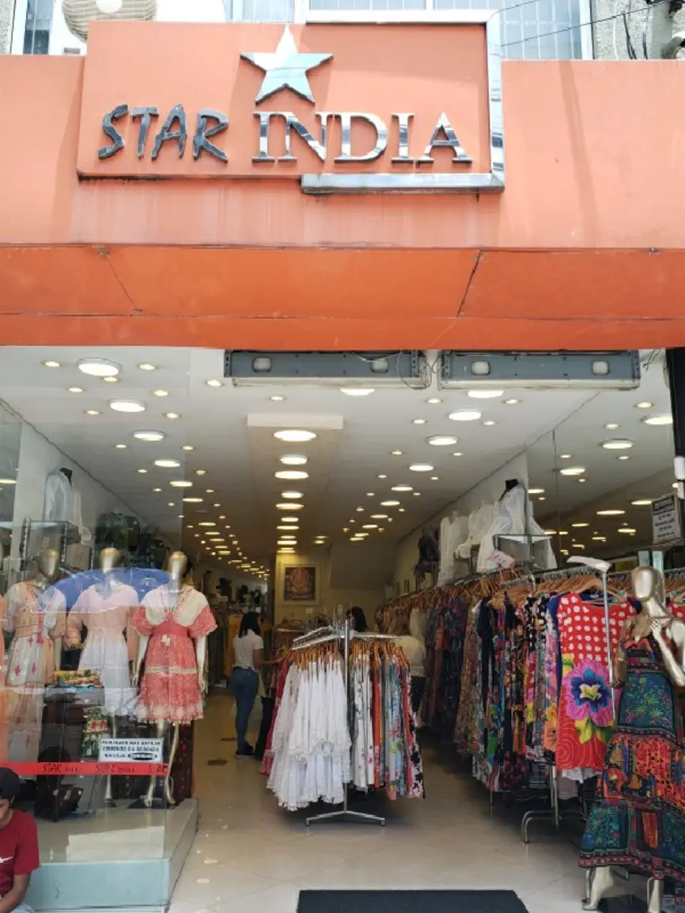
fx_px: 686
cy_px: 456
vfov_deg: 67.3
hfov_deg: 53.1
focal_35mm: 26
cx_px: 342
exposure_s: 1/256
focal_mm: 4.3
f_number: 2.4
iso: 50
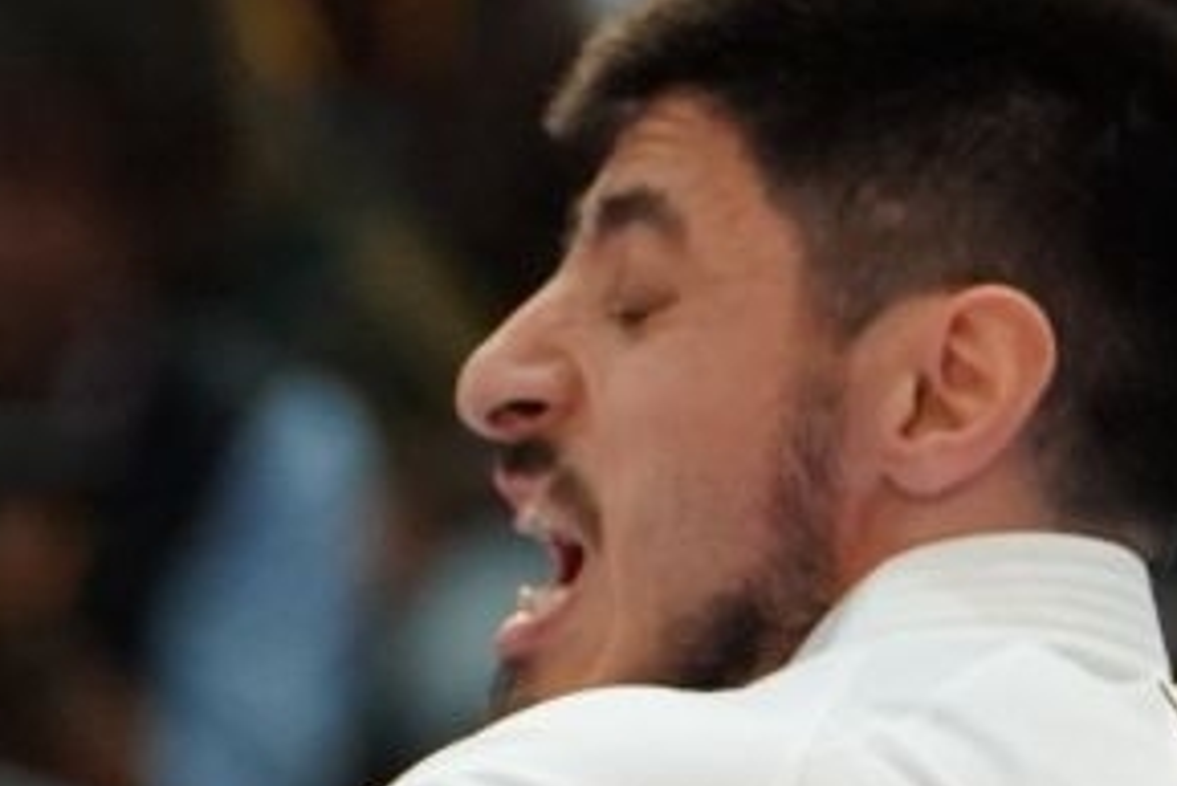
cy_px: 2044
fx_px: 36275
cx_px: -900
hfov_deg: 1.9
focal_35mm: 1109
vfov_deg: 1.2
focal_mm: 178
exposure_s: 1/1000
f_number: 2.8
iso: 2000
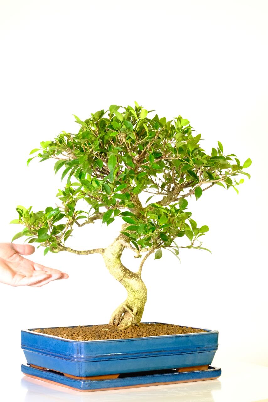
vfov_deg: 24.5
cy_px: 201
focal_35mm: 83
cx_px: 134
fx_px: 926
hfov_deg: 16.5
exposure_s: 1/8
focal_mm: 55
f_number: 11
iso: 2500
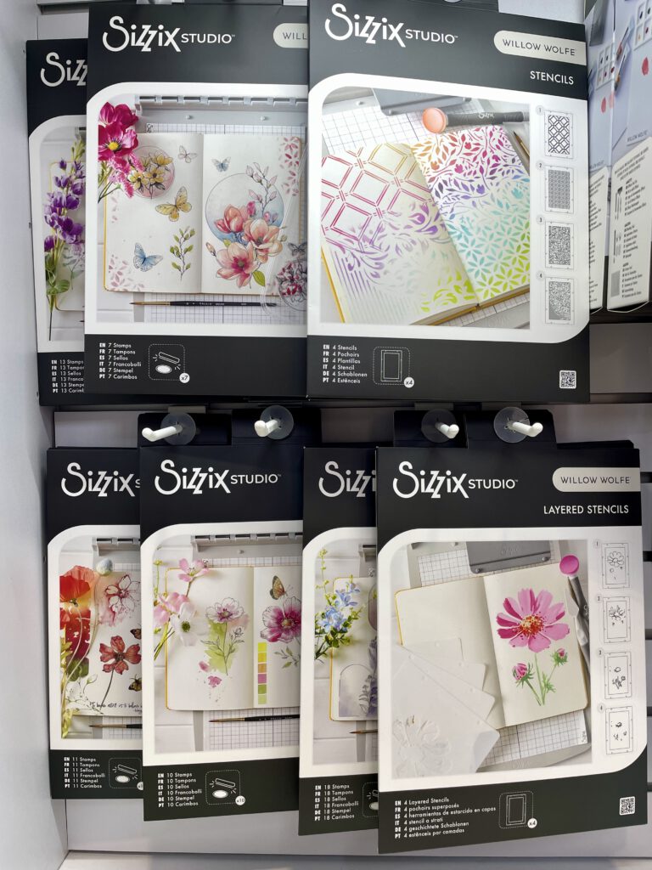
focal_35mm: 26
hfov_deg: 53.1
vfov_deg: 67.3
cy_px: 435
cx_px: 326
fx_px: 653
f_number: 1.6
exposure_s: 1/100
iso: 50
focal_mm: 4.2
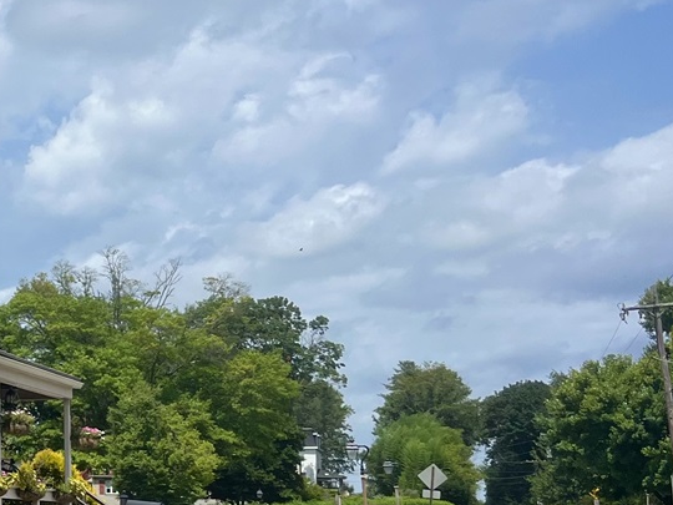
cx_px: -297
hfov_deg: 21.7
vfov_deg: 19.1
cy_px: 299
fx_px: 1497
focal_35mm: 77
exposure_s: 1/4651
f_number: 1.6
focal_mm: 5.1
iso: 50
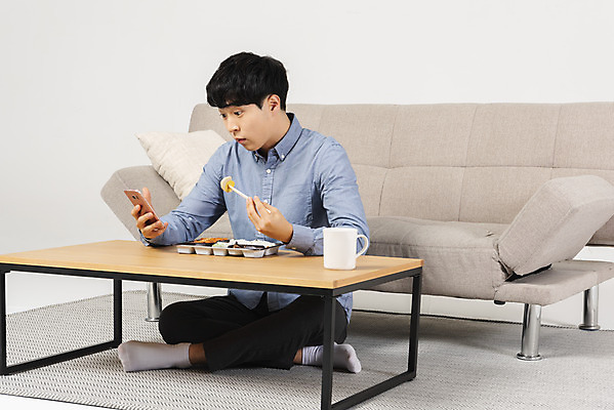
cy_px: 205
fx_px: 1194
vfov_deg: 19.5
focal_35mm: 70
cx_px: 307
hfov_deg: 28.8
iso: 100
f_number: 13
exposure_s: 1/125
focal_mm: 70
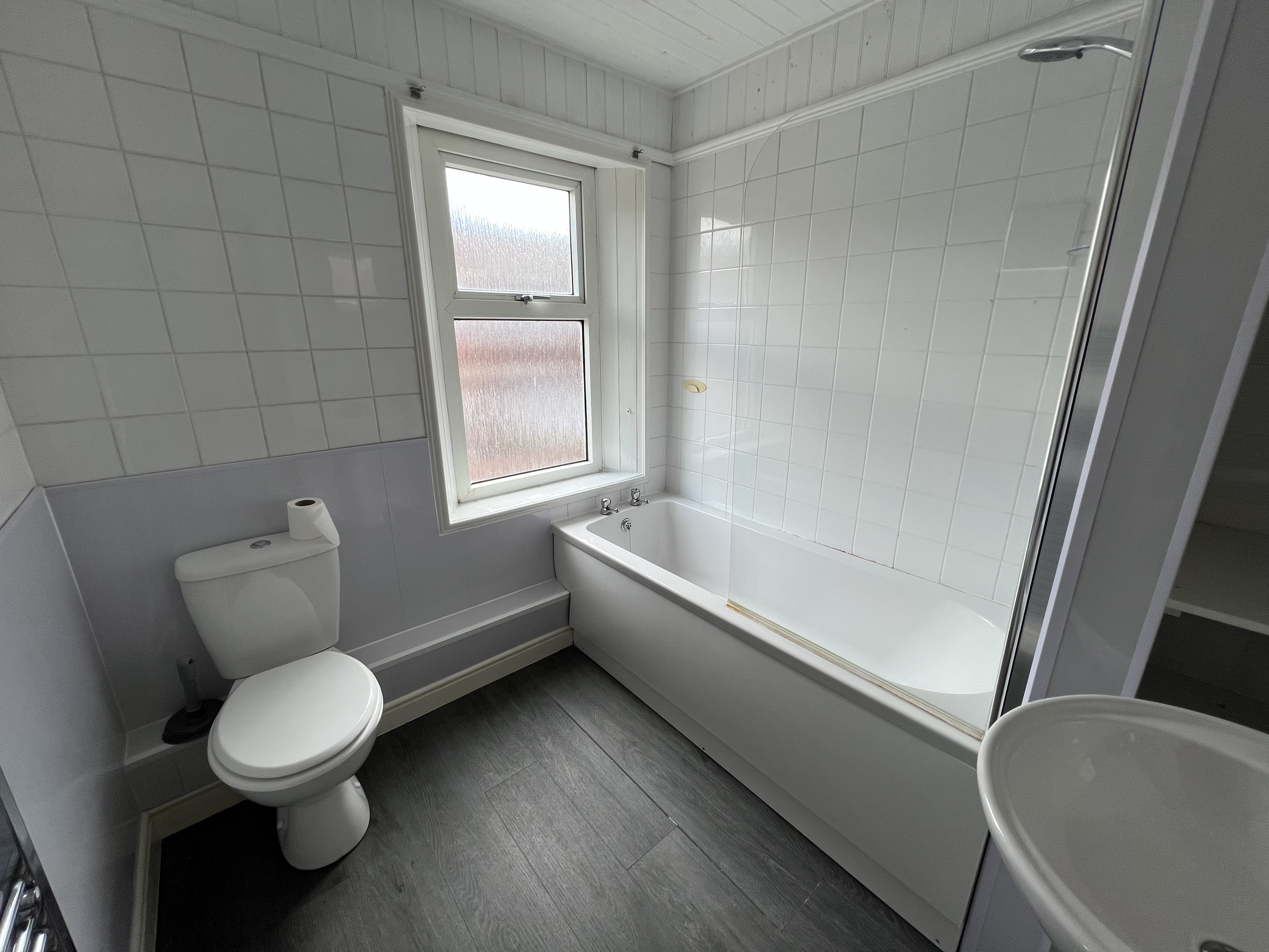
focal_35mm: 13
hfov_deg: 106.2
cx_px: 634
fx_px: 477
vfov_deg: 89.9
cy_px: 476
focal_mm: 1.57
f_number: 1.8
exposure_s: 1/99
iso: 32
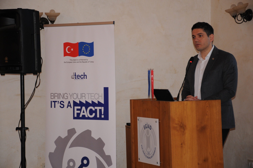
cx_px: 126
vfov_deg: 12.1
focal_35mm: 112
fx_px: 790
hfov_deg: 18.2
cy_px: 84
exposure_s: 1/60
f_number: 5
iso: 640
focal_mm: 75
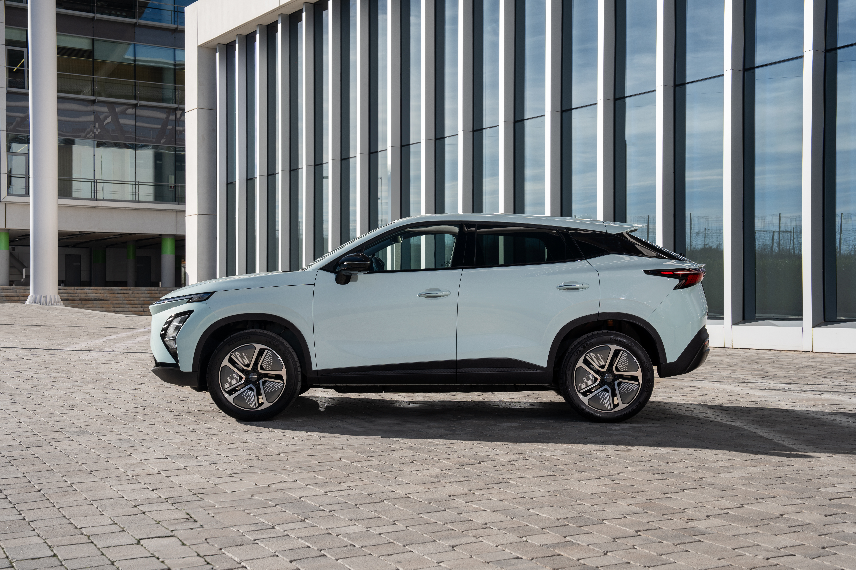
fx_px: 1117
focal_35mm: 47
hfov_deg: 41.9
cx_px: 428
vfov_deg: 28.6
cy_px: 285
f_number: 9
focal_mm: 47
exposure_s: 1/50
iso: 100
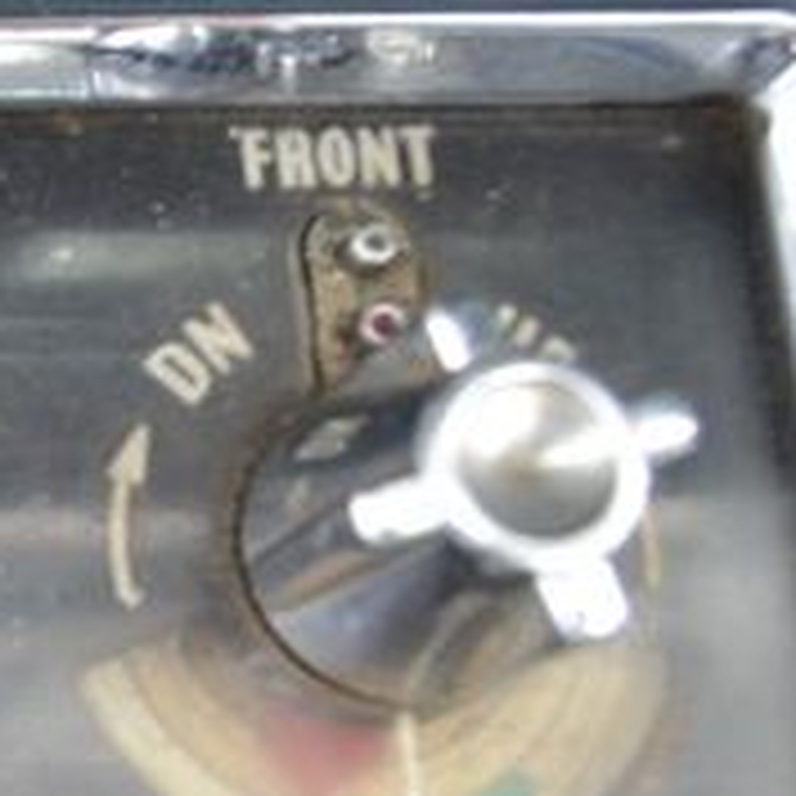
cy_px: 528
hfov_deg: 16.8
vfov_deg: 18.8
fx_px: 2393
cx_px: -454
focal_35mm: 92
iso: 400
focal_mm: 20
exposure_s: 1/60
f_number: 7.1
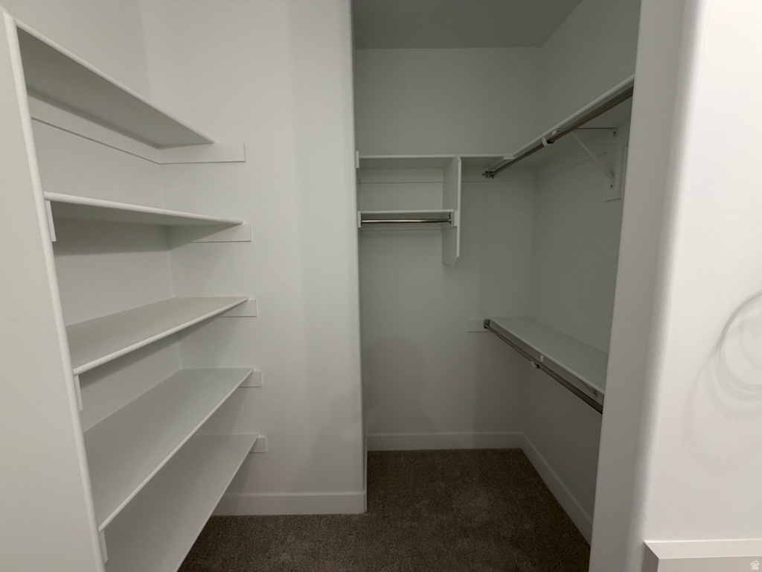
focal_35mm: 14
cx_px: 381
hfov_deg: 102.1
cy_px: 286
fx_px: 308
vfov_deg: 85.7
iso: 250
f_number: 2.2
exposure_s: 1/120
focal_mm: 2.22
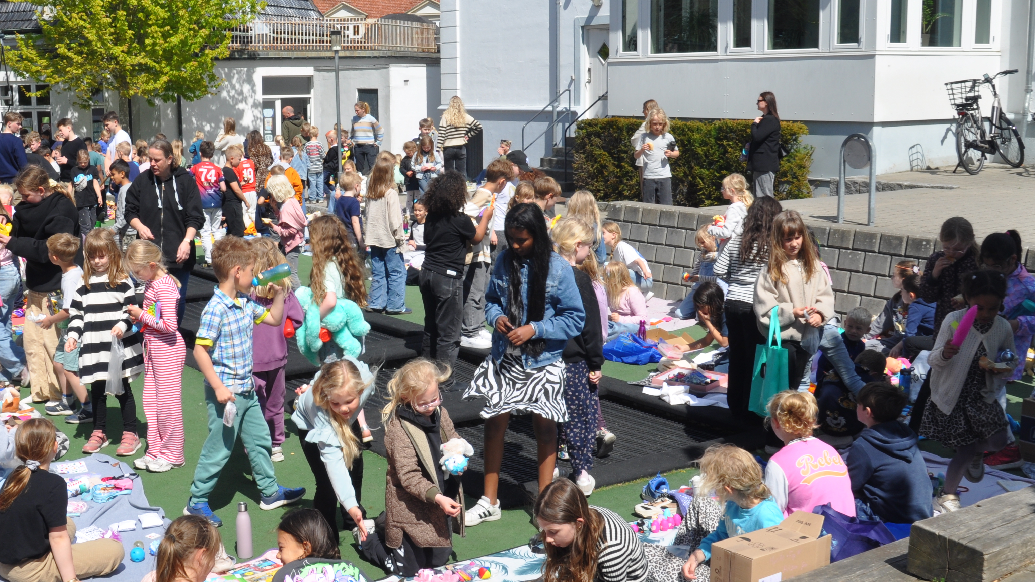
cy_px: 257
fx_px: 1255
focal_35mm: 46
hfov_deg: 44.4
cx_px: 387
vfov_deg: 26.1
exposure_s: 1/200
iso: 200
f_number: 14
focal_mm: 21
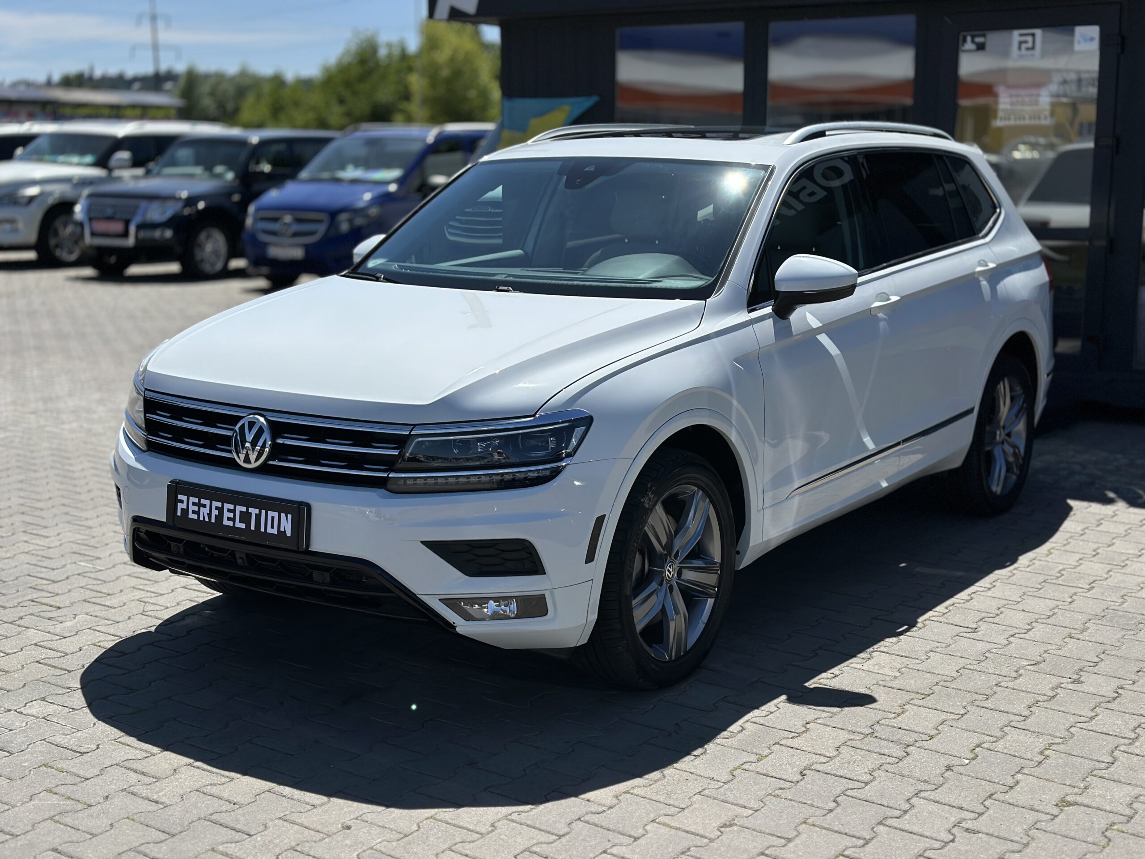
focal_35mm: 48
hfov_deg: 39.7
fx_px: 1588
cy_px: 430
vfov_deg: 30.3
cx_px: 572
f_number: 1.78
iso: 100
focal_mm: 6.86
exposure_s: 1/9804
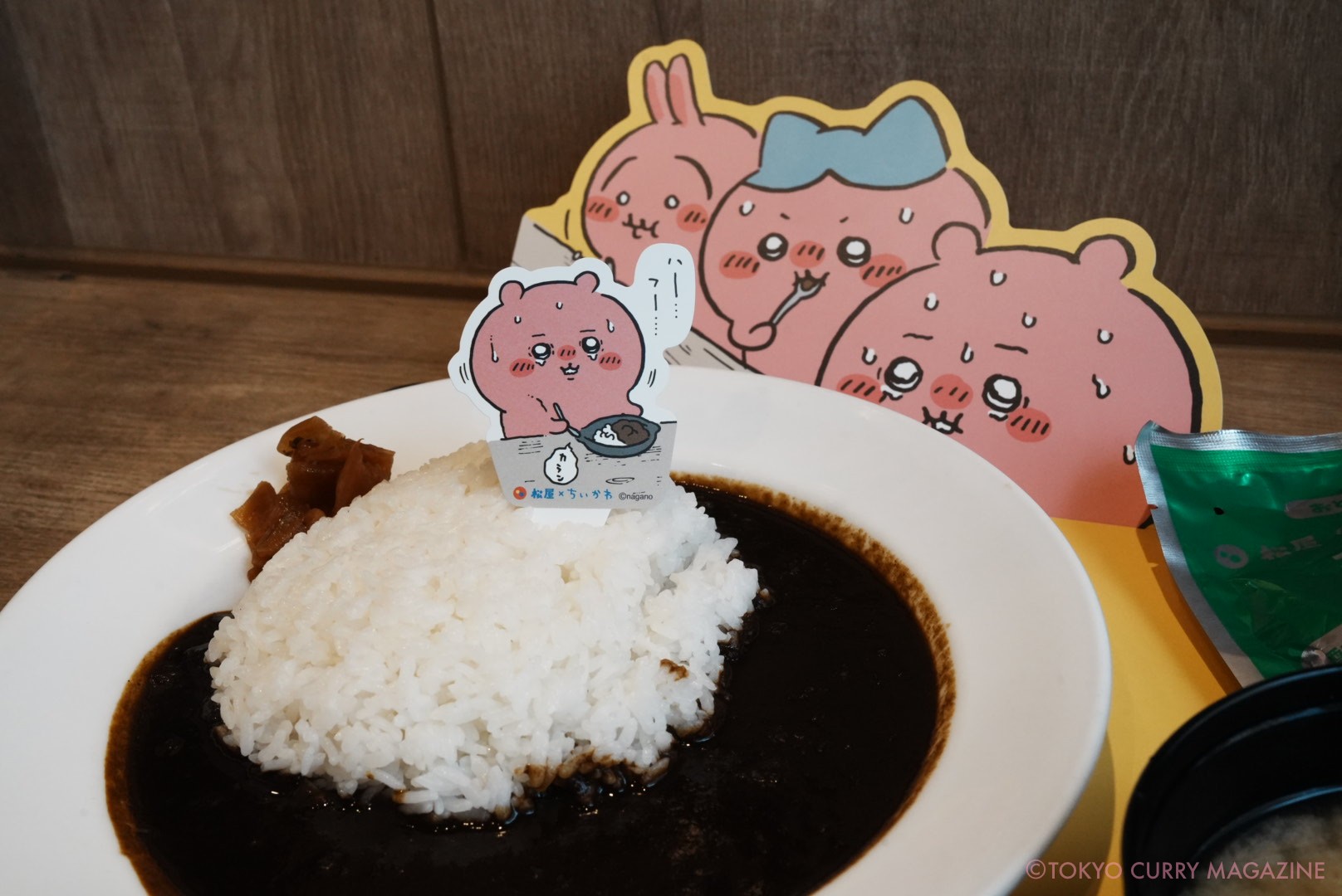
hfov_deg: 46.4
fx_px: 1567
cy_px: 448
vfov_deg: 31.9
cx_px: 671
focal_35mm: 42
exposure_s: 1/400
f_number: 13
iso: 4000
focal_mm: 42
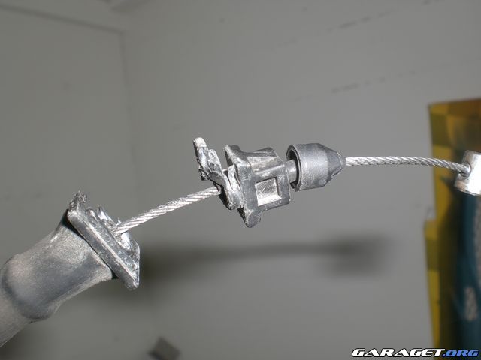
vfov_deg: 37.7
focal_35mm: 38
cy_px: 180
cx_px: 240
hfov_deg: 49.0
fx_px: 528
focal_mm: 6.3
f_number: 4.4
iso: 50
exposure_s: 1/60
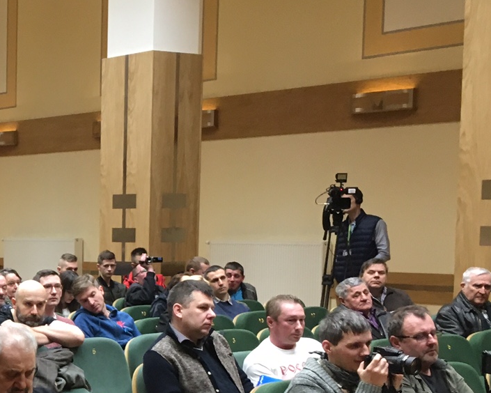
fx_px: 1177
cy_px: 336
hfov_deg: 21.6
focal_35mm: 81
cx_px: -123
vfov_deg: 18.7
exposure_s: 1/33
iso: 100
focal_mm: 4.15
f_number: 2.2
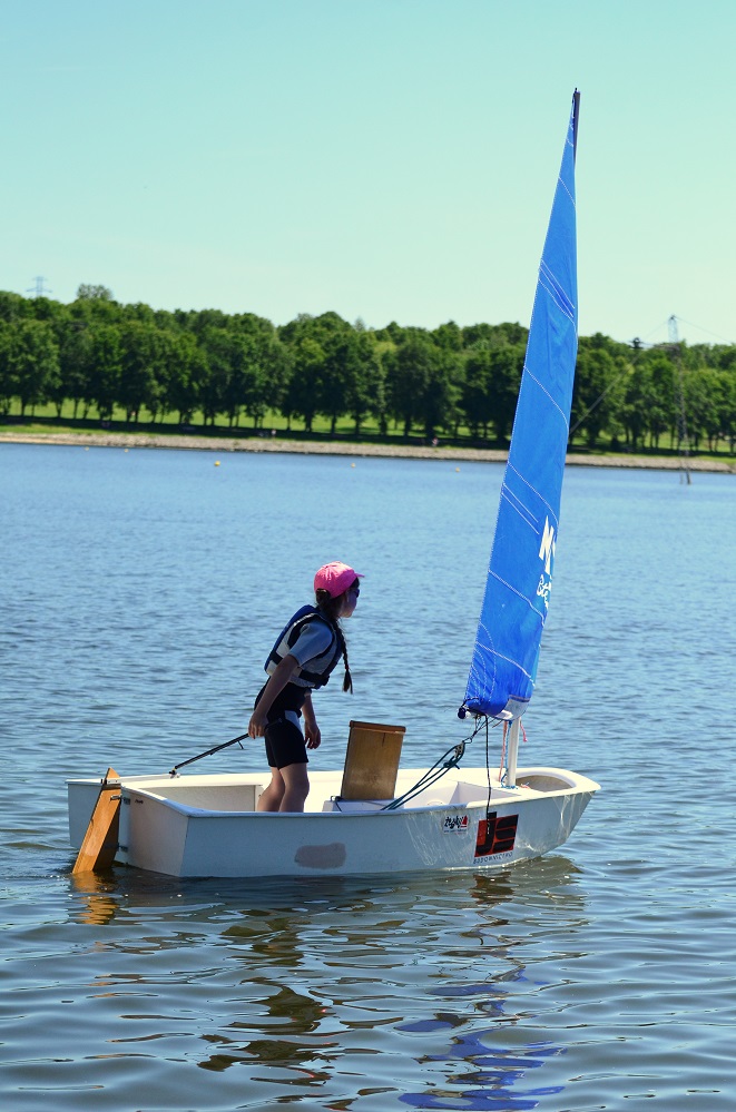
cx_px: 368
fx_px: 3237
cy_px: 556
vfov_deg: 19.5
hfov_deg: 13.0
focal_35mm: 105
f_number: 4.5
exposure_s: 1/4000
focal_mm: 70
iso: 640
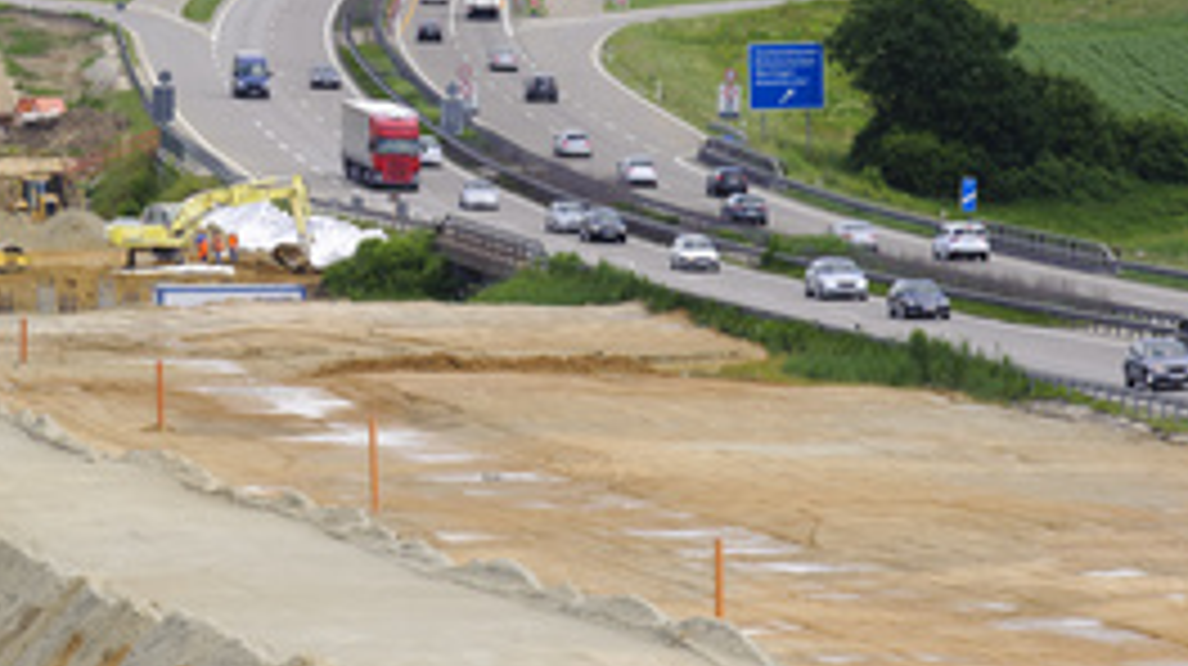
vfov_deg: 3.9
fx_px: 9820
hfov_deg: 6.9
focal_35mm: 312
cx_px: 268
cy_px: 151
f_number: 11
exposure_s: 1/640
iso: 800
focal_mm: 185
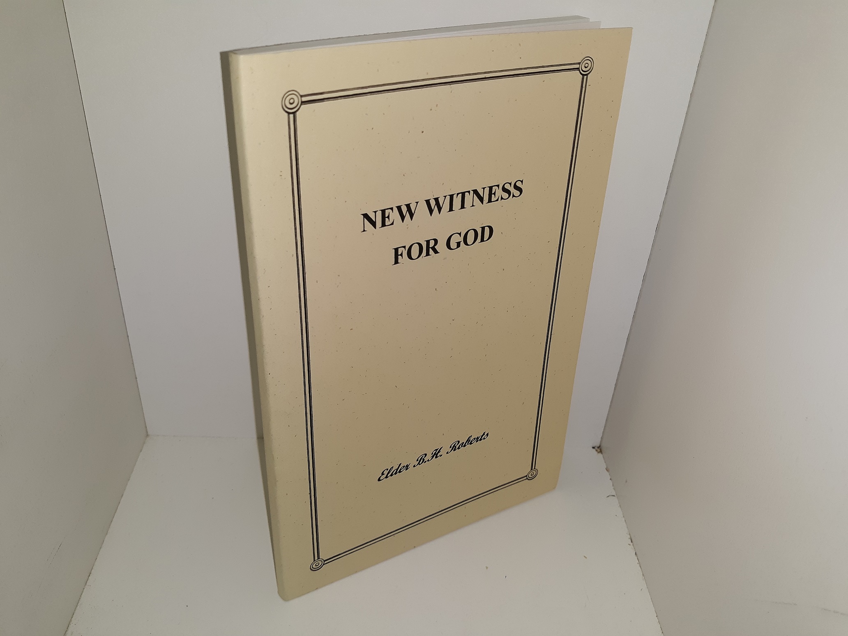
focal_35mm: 28
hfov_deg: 63.4
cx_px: 424
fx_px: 686
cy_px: 318
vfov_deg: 49.7
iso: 40
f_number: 1.7
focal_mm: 3.7
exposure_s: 1/270
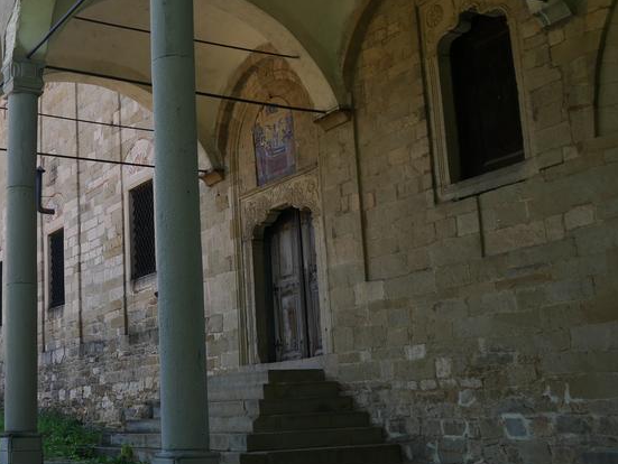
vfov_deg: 28.1
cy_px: 229
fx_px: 929
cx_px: 85
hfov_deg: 35.1
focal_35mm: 52
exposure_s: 1/250
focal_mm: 14
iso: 200
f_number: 5.6
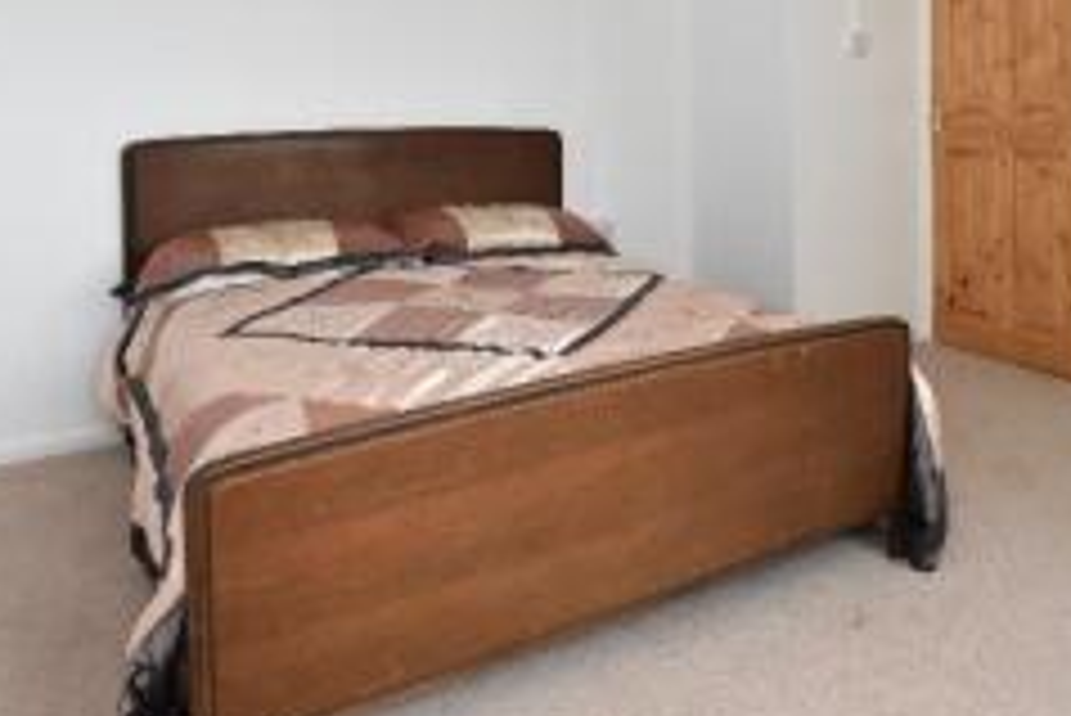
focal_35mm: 30
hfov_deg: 58.1
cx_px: 828
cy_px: 88
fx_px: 893
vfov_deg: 40.7
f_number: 5
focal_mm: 10
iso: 800
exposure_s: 1/100
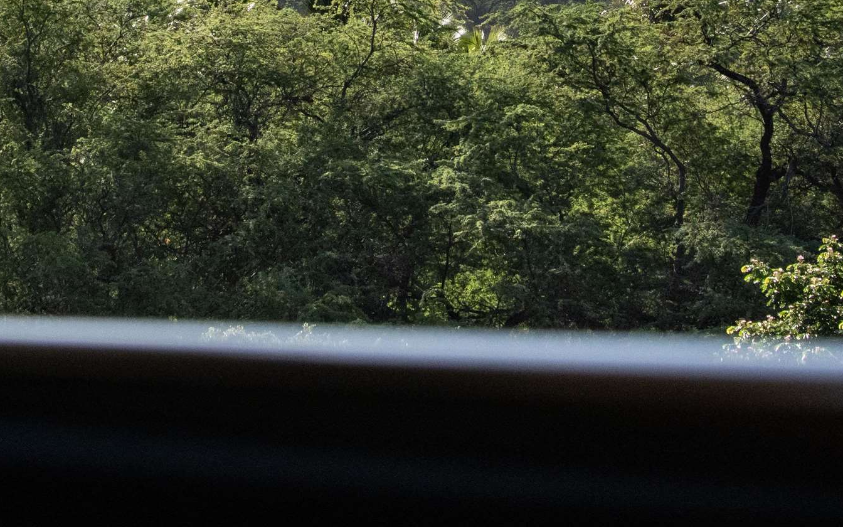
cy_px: -115
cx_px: 387
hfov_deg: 9.8
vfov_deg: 6.1
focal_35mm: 213
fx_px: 4894
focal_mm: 44
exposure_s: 1/800
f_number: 8
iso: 800
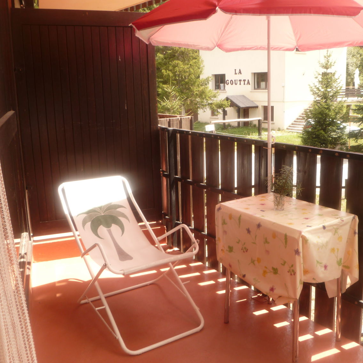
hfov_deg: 46.8
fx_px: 415
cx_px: 225
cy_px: 175
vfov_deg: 47.2
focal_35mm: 35
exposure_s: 1/125
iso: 80
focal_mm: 5
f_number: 3.3
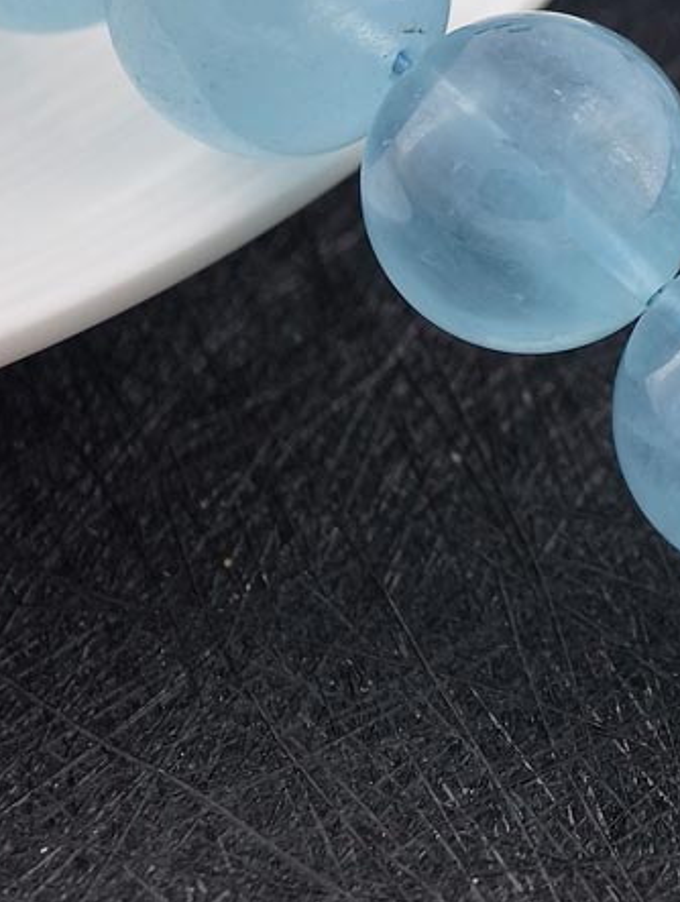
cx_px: 833
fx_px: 5769
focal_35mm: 221
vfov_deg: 8.9
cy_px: -74
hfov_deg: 6.7
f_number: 2.67
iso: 125
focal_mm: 22.48
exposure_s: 1/160
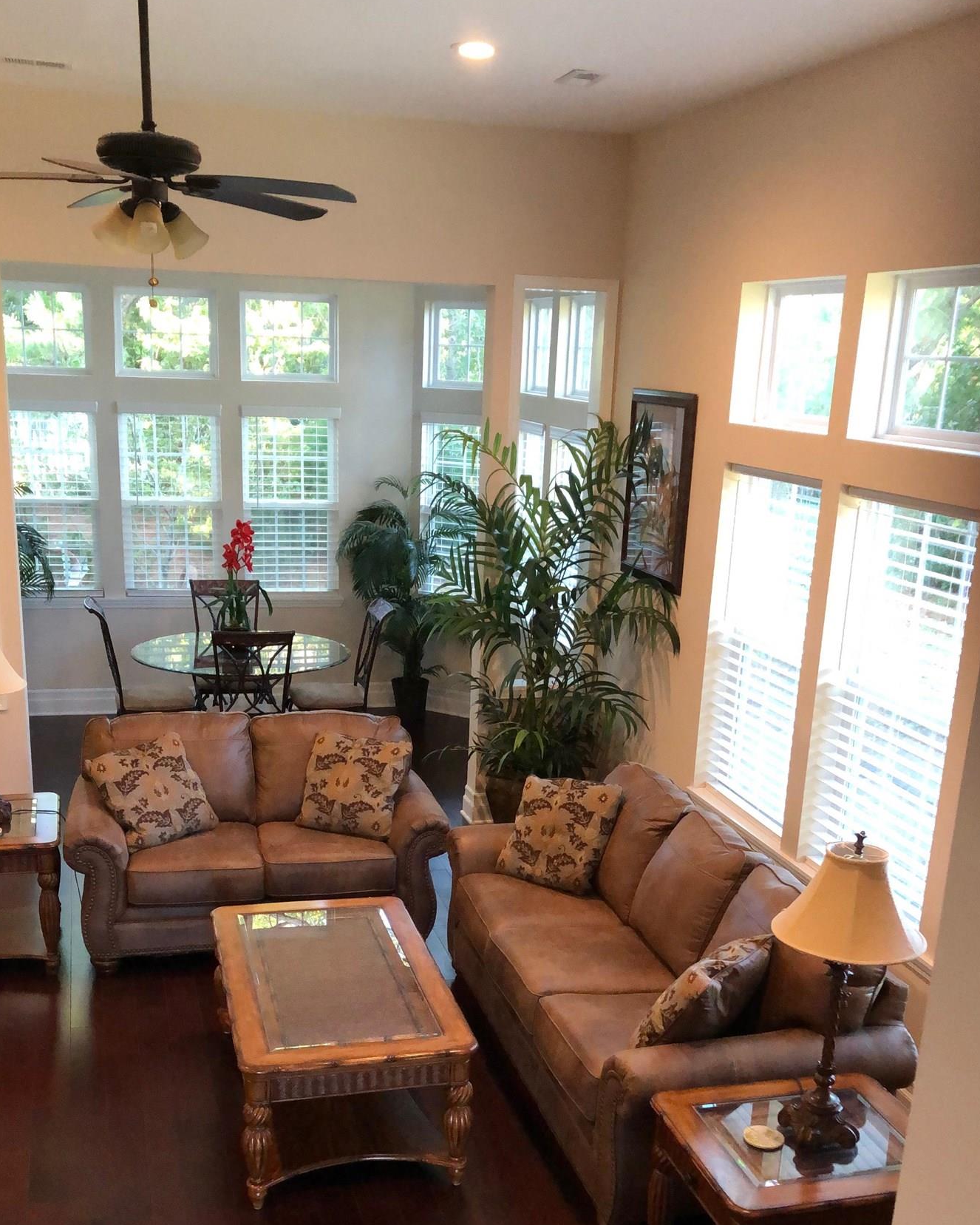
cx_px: 469
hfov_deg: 39.2
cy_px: 807
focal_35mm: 38
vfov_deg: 47.2
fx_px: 1377
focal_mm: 3.99
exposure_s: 1/60
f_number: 1.8
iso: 320
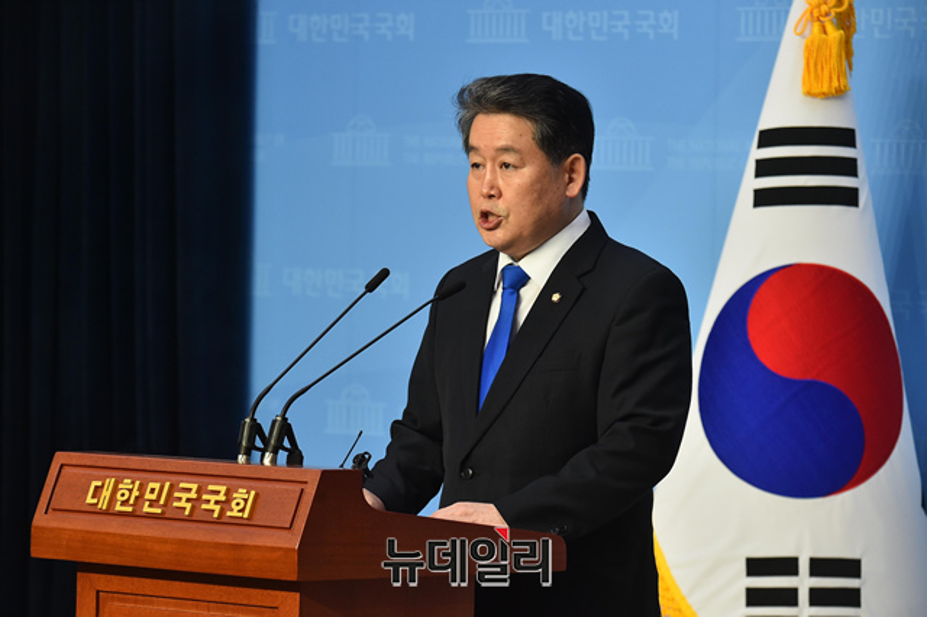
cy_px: 308
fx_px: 5662
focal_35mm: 220
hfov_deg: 9.4
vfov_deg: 6.2
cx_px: 464
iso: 2000
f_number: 7.1
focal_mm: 220
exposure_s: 1/250
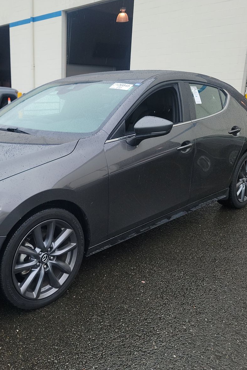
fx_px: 350
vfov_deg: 55.8
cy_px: 186
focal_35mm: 34
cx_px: 60
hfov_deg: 37.8
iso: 50
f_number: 1.8
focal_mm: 6.7
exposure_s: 1/174
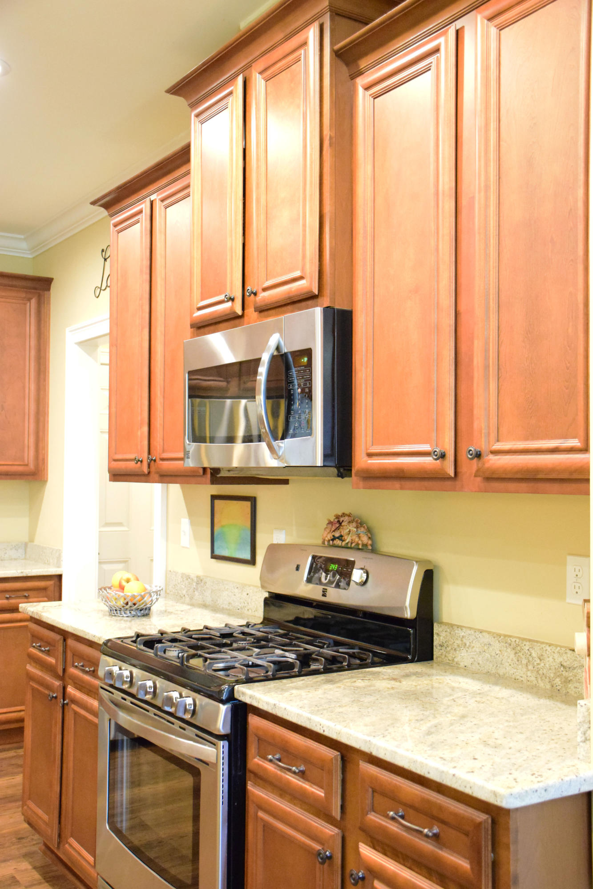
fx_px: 964
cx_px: 296
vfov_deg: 49.6
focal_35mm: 39
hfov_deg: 34.2
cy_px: 444
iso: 7200
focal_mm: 26
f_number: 3.8
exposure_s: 1/40
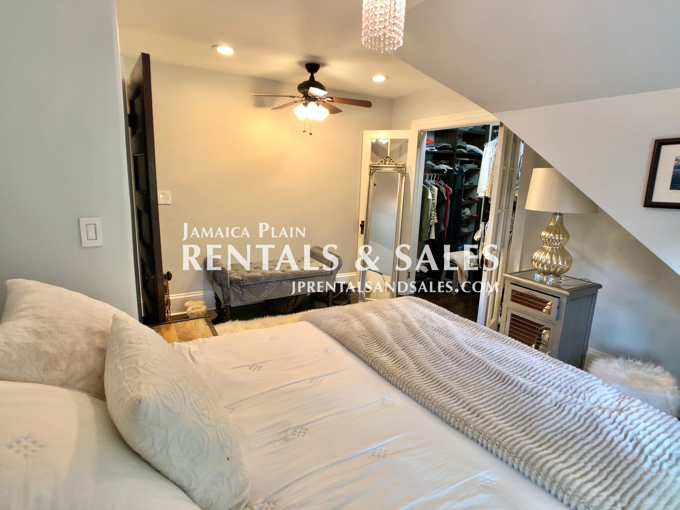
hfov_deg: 63.4
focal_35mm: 28
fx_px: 550
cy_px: 255
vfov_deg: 49.7
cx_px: 340
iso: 50
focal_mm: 3.99
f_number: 1.8
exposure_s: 1/30
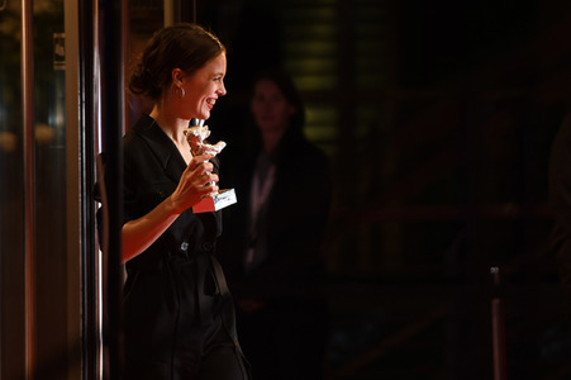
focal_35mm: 200
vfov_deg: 6.9
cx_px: 286
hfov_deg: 10.3
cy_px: 190
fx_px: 3170
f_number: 3.2
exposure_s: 1/400
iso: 800
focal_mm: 200
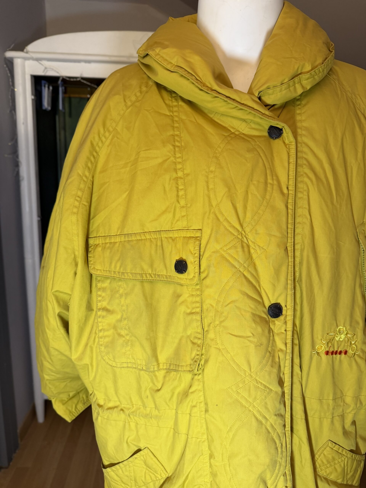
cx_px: 183
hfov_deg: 56.8
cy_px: 244
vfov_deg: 71.6
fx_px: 338
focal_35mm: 24
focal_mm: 6.76
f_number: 1.78
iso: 200
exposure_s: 1/50
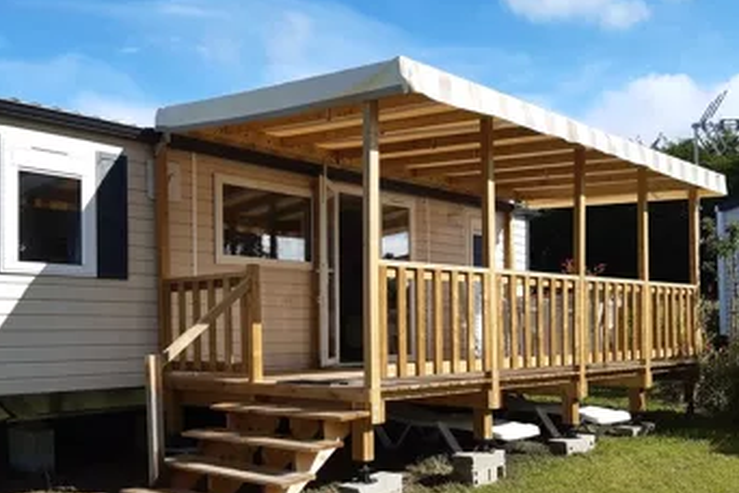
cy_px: 307
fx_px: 780
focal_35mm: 38
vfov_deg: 34.9
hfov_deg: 50.3
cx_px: 292
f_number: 1.7
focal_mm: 3.92
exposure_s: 1/1567
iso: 40
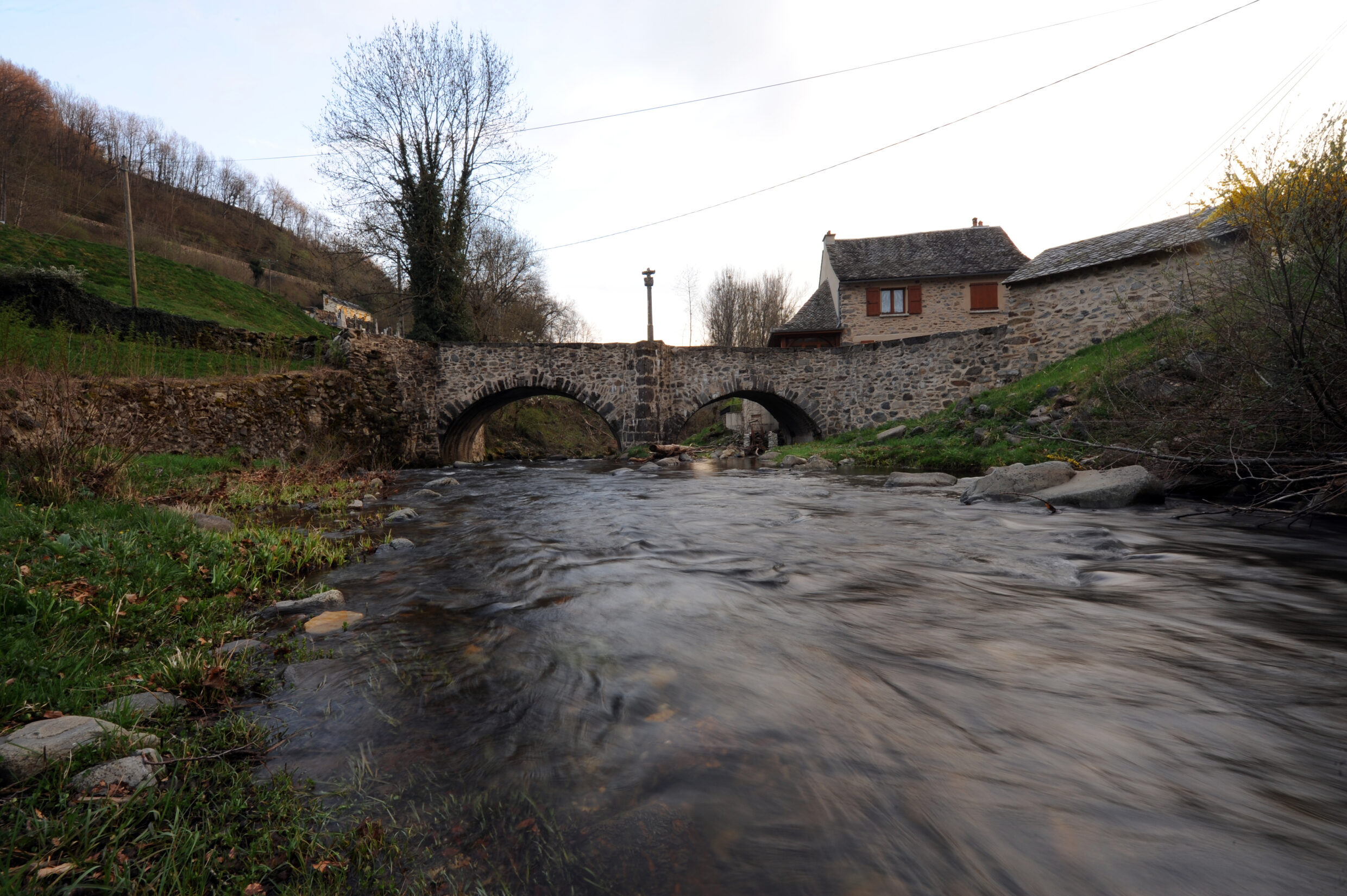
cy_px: 448
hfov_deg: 104.3
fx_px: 523
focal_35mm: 14
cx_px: 674
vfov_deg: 81.1
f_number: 22
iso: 200
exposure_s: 1/3
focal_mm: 14
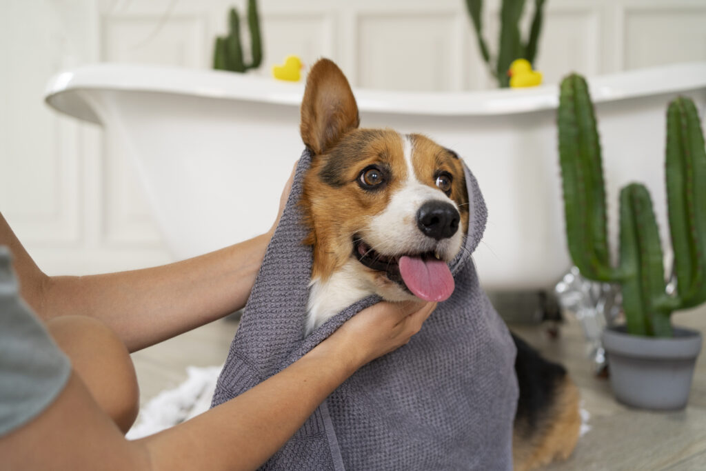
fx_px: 686
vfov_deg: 37.9
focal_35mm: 35
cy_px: 236
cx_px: 353
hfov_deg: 54.4
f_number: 3.2
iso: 320
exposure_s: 1/200
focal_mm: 35
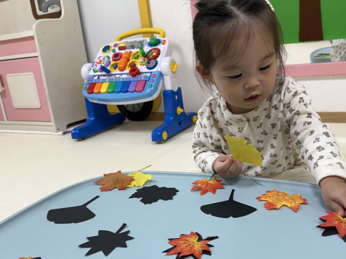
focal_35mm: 36
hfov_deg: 51.3
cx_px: 184
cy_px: 145
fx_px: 360
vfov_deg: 39.6
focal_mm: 6.86
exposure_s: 1/120
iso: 100
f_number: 1.78
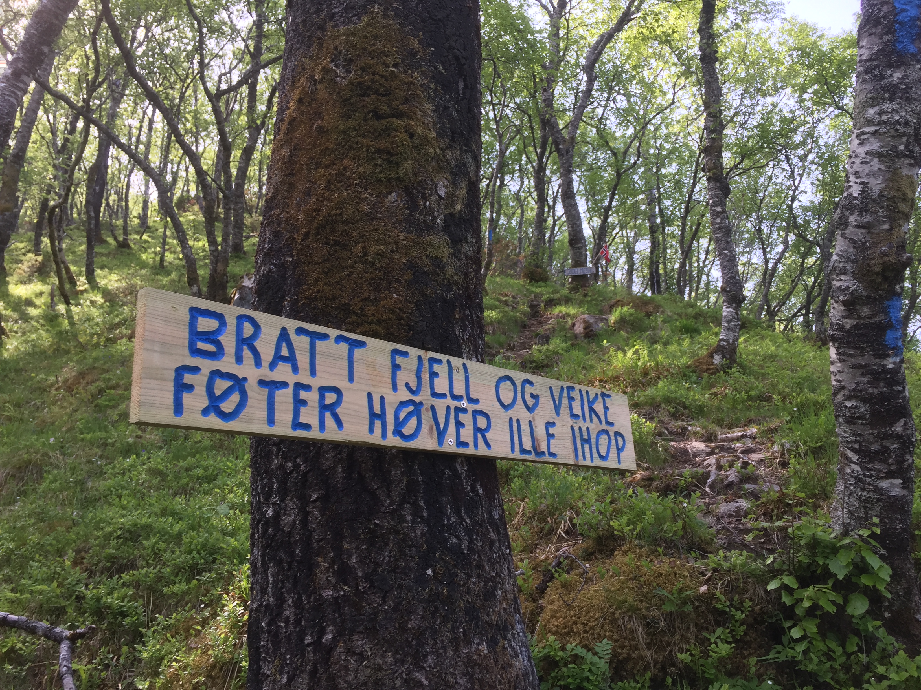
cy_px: 345
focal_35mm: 29
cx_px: 460
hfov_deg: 61.7
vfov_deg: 48.2
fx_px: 772
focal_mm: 4.15
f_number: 2.2
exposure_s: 1/159
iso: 32
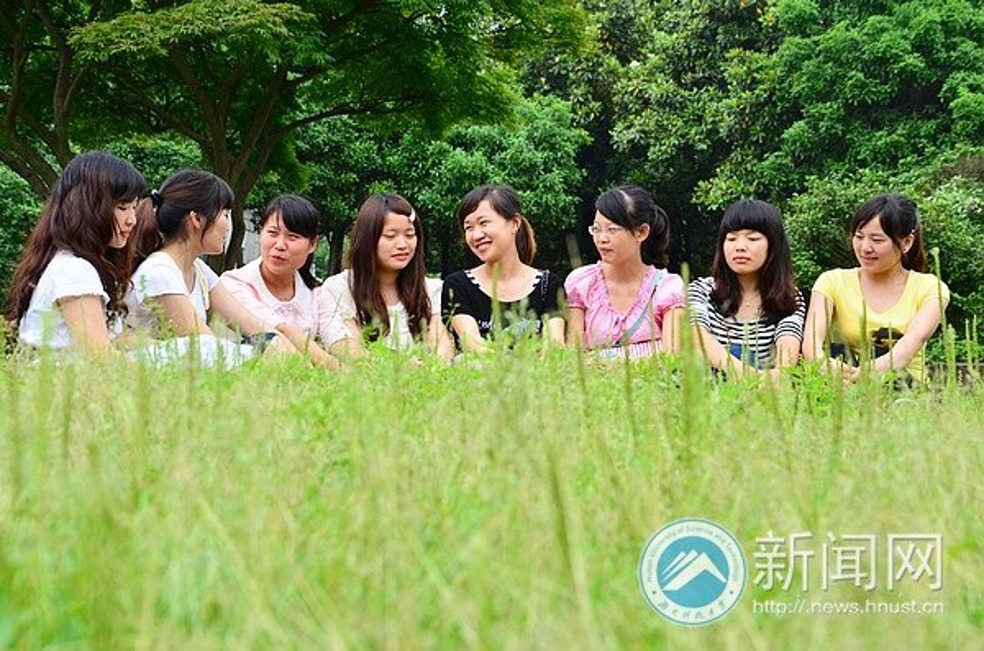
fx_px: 2372
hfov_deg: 23.4
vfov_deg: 15.6
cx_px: 492
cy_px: 326
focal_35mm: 87
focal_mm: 58
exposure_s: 1/800
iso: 1000
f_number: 11
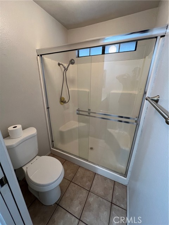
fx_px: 85
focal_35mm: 13
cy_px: 112
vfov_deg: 106.2
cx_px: 84
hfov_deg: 89.9
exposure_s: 1/60
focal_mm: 1.57
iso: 160
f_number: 1.8
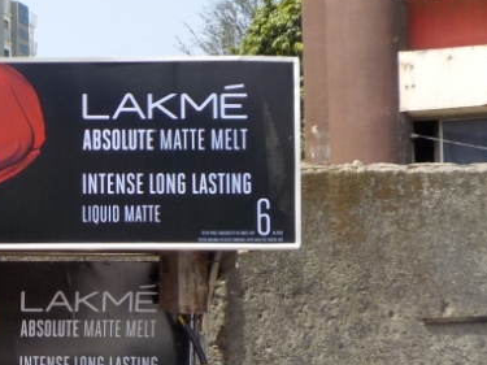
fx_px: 1153
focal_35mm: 82
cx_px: -139
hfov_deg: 21.6
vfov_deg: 17.9
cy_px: 273
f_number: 3.3
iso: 125
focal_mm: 4.1
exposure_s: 1/800
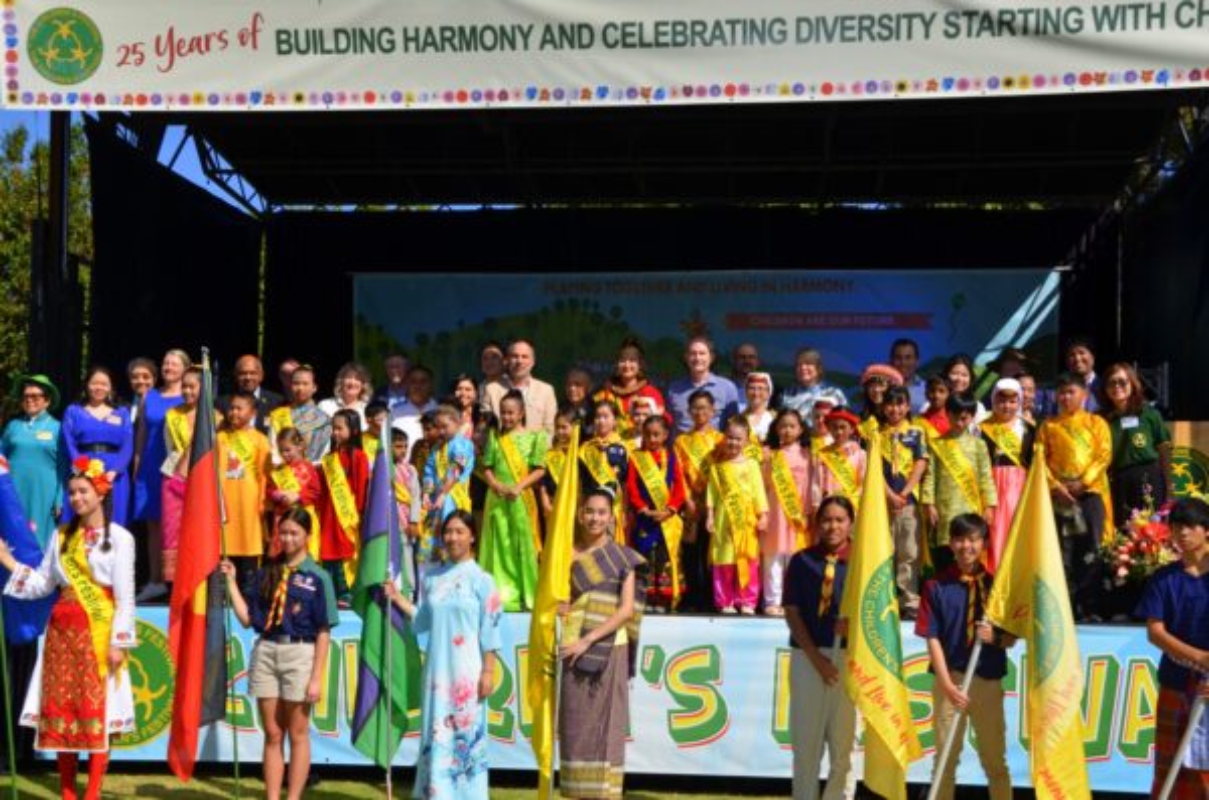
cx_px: 604
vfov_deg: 29.7
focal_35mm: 45
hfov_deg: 43.7
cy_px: 400
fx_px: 1508
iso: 100
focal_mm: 30
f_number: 9.5
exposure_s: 1/250
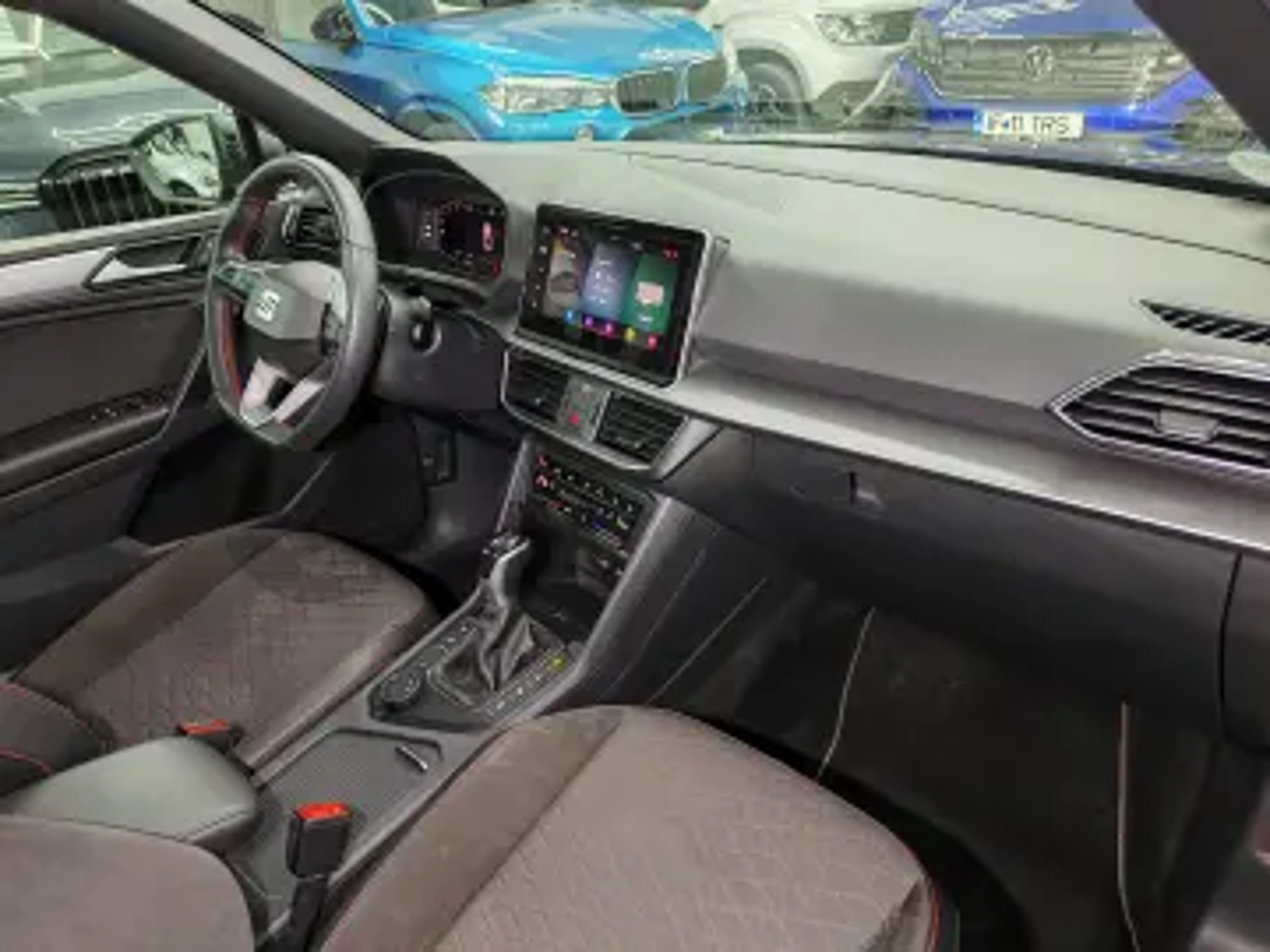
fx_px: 954
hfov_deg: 67.3
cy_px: 476
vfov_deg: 53.1
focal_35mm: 26
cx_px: 635
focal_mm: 5.4
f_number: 1.6
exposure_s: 1/50
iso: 640
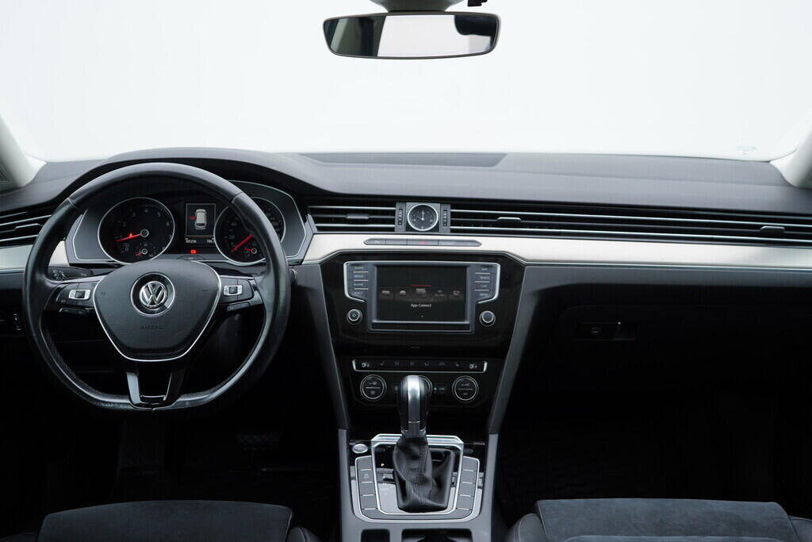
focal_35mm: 36
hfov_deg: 53.1
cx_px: 406
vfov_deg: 36.9
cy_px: 271
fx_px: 812
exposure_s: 1/50
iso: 125
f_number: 3.2
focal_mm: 24
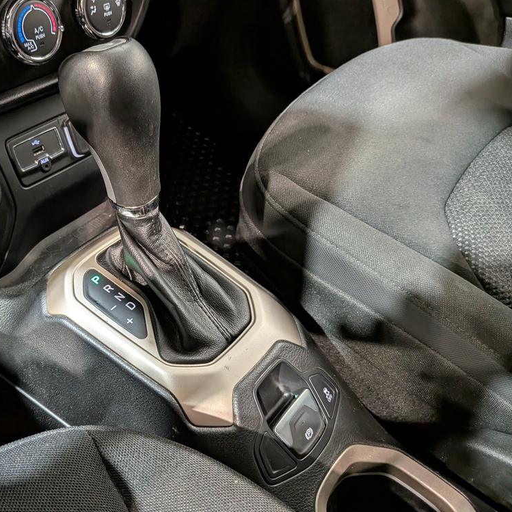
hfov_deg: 54.4
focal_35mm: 29
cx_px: 166
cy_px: 256
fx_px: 485
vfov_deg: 55.6
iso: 244
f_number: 1.7
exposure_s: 1/30
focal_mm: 4.53
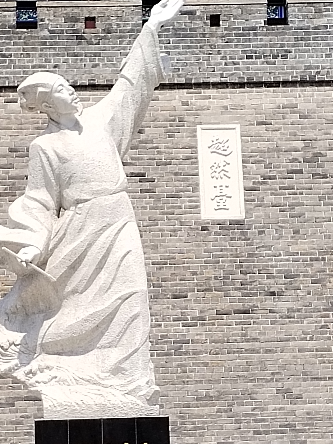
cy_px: 293
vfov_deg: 13.1
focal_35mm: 151
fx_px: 1937
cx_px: 161
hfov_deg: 9.8
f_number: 1.8
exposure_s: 1/1122
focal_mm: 4.75
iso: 100
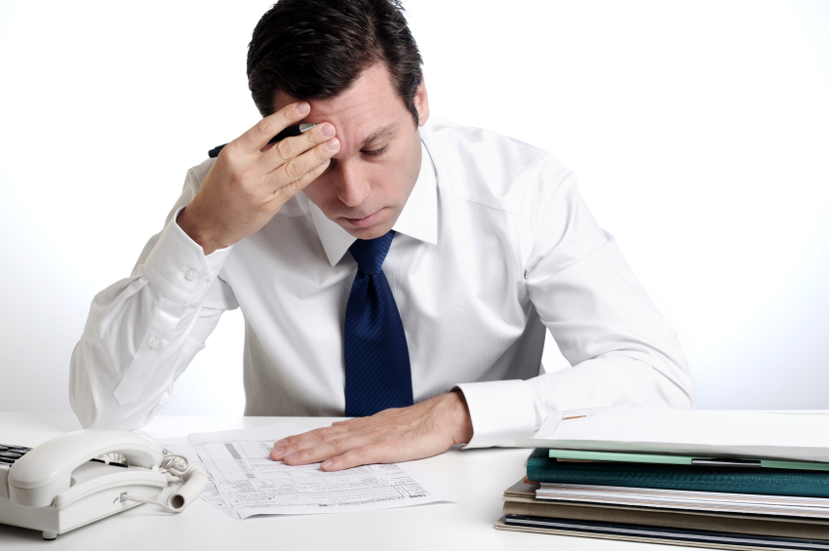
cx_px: 414
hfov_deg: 23.9
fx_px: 1955
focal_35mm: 85
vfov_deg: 16.0
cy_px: 276
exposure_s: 1/200
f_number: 13
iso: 200
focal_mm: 85
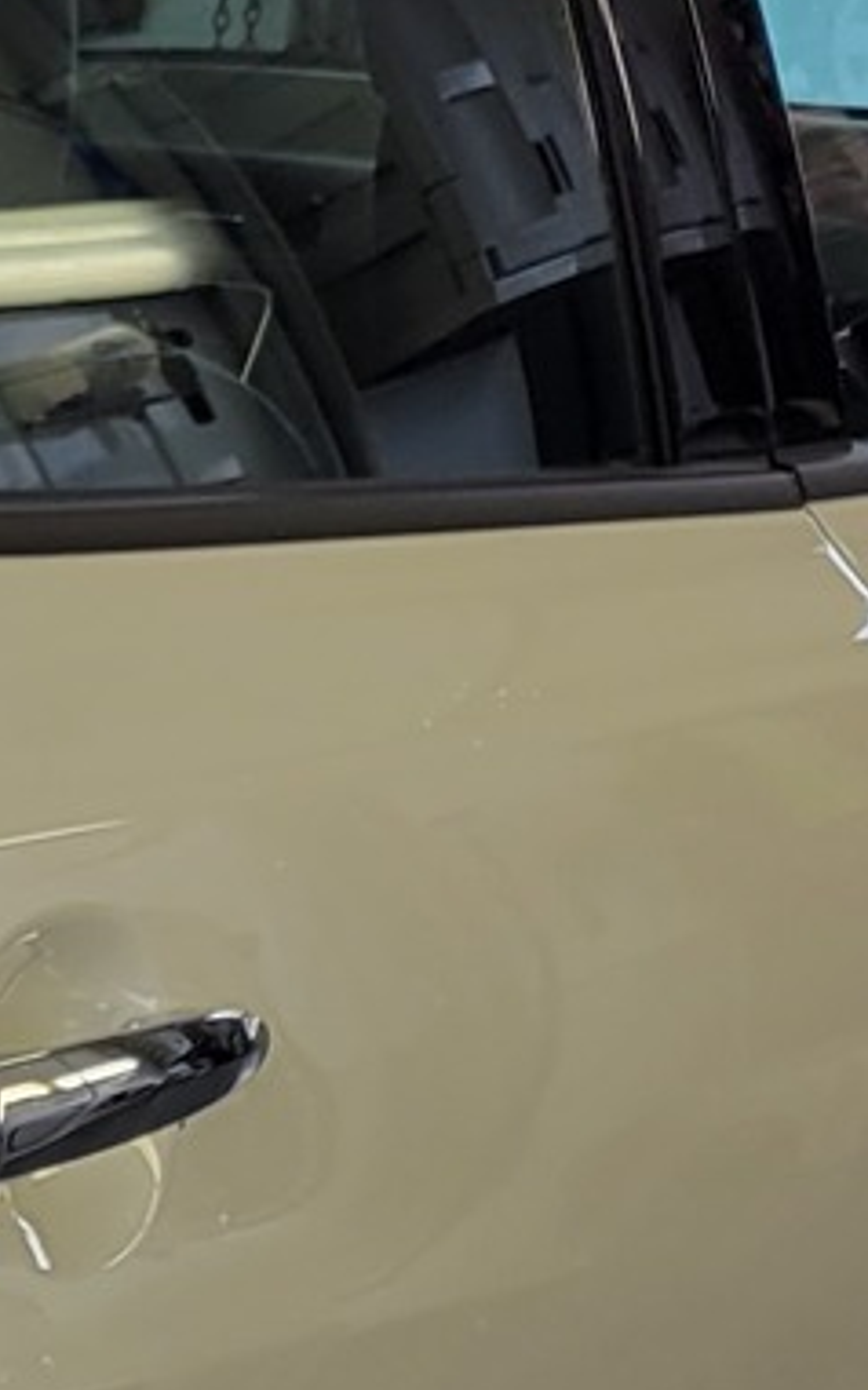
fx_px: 5604
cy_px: 1704
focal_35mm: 148
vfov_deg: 13.7
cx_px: -1579
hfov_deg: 7.9
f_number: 1.8
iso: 40
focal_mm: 5.4
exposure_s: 1/265
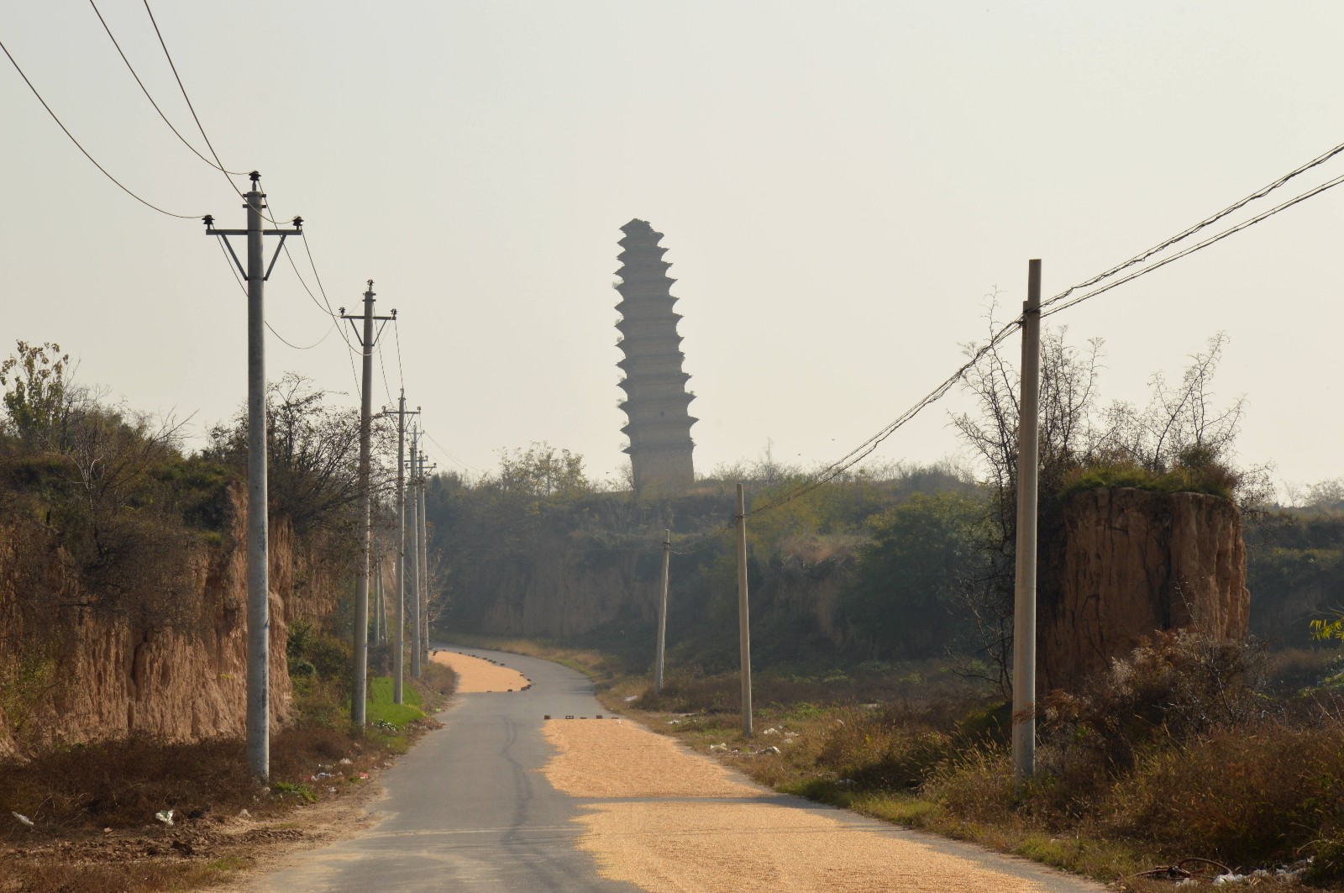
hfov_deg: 16.1
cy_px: 446
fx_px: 4755
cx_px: 672
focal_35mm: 128
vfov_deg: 10.7
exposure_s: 1/250
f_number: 13
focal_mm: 85
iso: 200
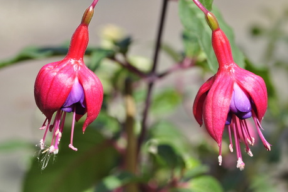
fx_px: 1199
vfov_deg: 9.1
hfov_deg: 13.7
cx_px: 144
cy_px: 96
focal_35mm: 150
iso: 500
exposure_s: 1/640
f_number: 10
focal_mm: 100
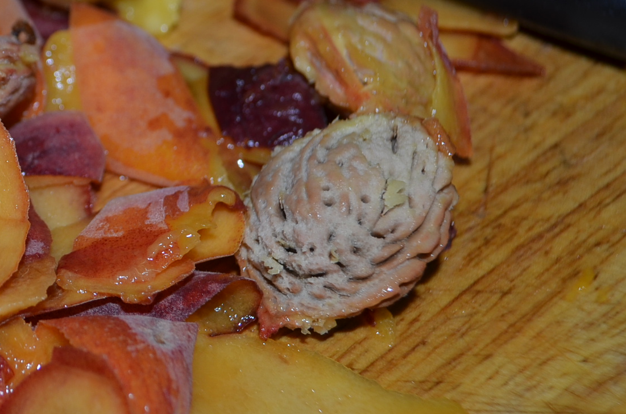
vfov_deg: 14.5
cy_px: 145
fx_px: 1631
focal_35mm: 94
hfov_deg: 21.0
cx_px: -6
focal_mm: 28
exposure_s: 1/125
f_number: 5.6
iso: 200
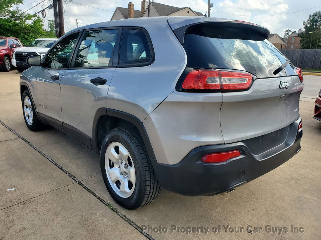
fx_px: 241
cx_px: 160
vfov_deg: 53.1
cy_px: 120
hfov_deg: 67.3
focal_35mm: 26
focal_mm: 4.3
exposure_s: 1/992
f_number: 2.4
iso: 50
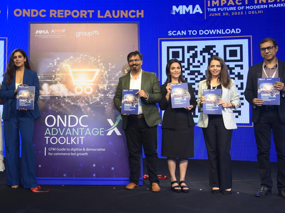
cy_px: 94
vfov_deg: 39.6
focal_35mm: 36
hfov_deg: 49.8
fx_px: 296
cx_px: 81
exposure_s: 1/160
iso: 640
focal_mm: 24
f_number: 5
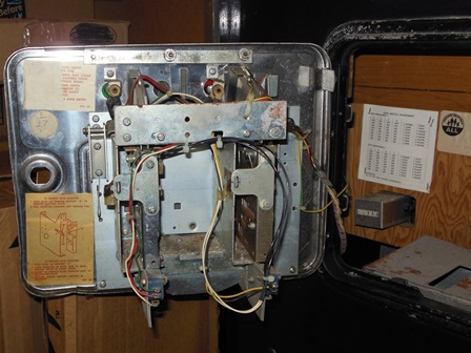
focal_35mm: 38
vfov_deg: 37.7
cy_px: 176
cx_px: 236
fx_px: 517
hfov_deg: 49.0
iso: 125
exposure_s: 1/30
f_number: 3.6
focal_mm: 6.8
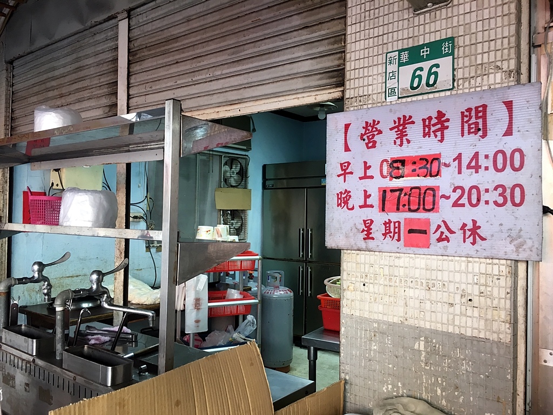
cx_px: 276
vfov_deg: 48.2
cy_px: 208
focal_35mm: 29
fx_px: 463
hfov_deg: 61.7
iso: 50
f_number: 2.2
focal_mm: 4.15
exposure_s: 1/30
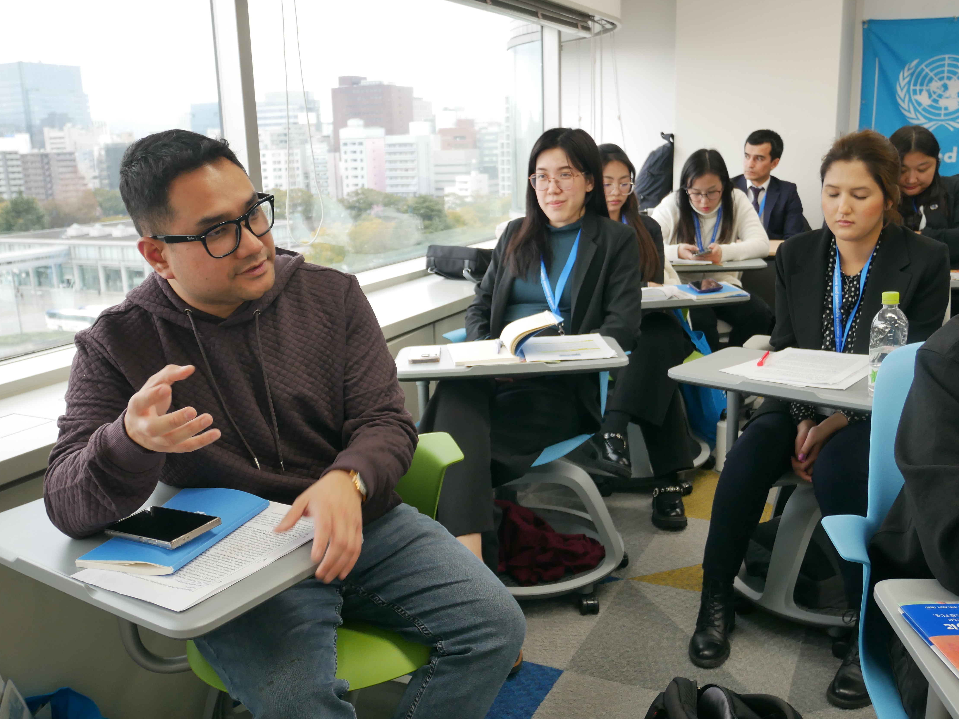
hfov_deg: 55.4
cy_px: 362
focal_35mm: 33
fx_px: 914
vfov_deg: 42.9
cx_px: 478
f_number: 3.9
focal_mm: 16
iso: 400
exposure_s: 1/60
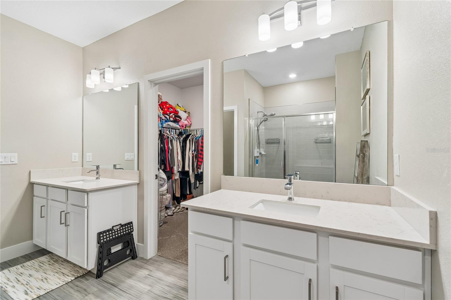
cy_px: 150
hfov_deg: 100.4
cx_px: 226
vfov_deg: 77.3
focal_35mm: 15
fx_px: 188
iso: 100
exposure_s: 1/3.33
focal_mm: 10
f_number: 7.1
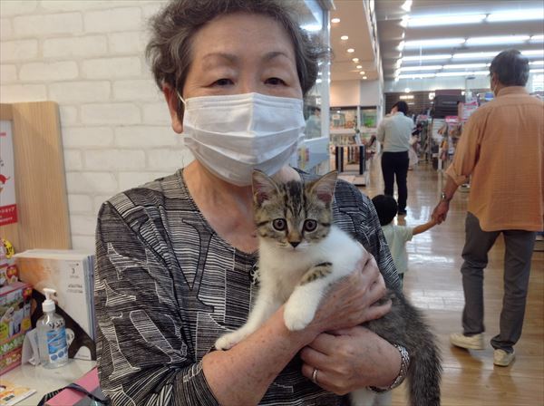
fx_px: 549
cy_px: 203
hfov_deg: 52.7
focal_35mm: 35
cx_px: 272
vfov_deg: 40.6
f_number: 2.4
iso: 50
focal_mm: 4.28
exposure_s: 1/40
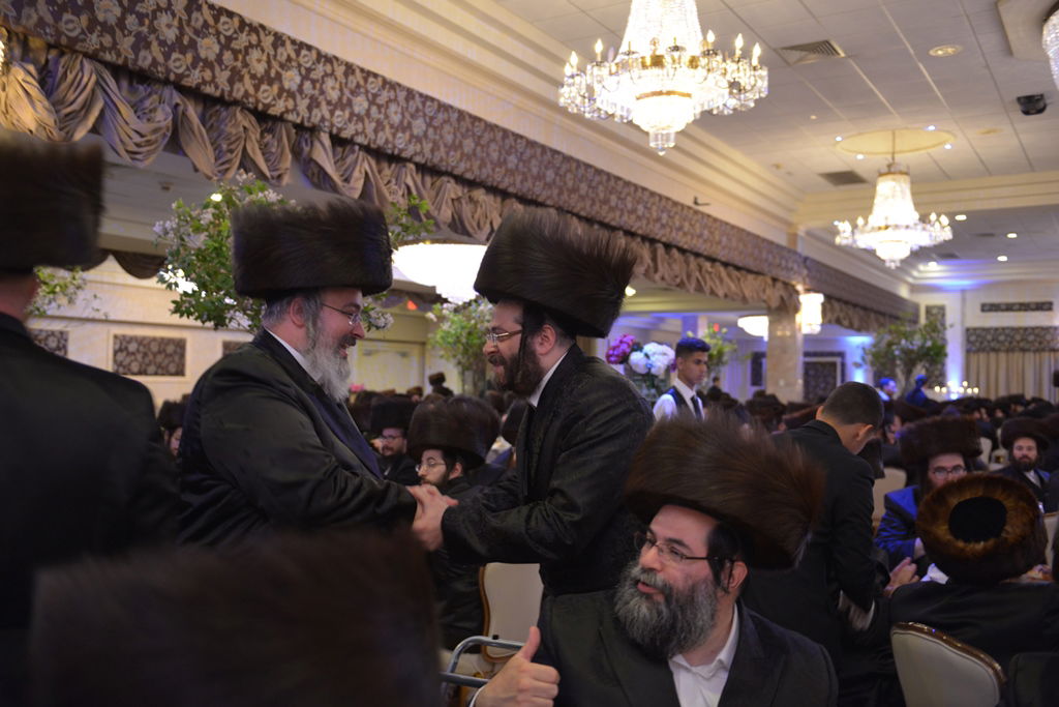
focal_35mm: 32
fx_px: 941
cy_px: 354
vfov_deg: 41.1
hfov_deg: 58.7
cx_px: 530
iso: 1600
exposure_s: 1/50
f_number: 2.8
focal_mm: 32
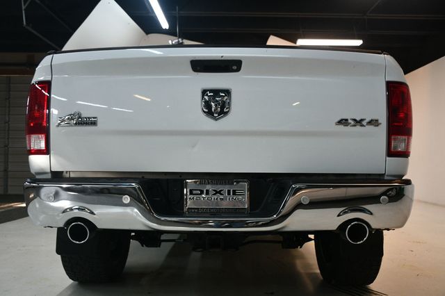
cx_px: 222
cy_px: 148
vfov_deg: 38.8
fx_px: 420
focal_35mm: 34
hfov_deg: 55.8
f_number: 3.8
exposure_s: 1/125
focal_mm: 23
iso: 800
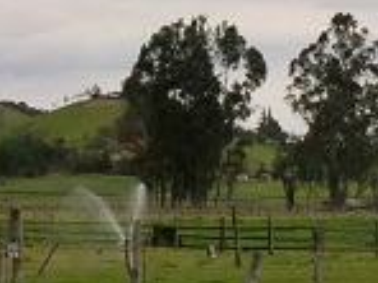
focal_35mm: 194
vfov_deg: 7.6
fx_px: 2118
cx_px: 166
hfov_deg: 10.2
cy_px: 22
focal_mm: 6.3
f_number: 3.1
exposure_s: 1/640
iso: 64
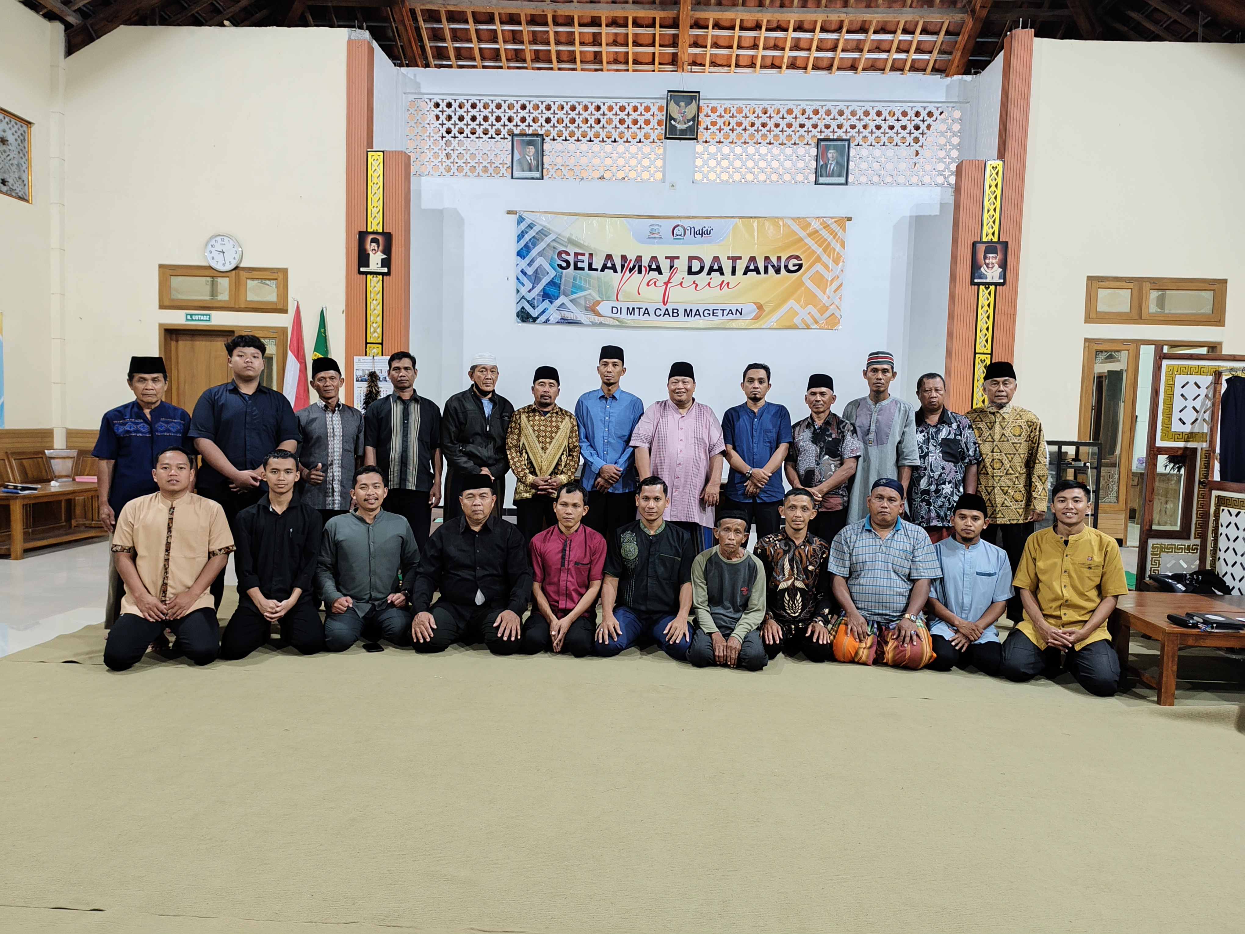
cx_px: 622
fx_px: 827
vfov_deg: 58.9
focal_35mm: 23
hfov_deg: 73.9
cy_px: 467
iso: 2500
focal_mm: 6.19
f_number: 1.65
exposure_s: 1/25
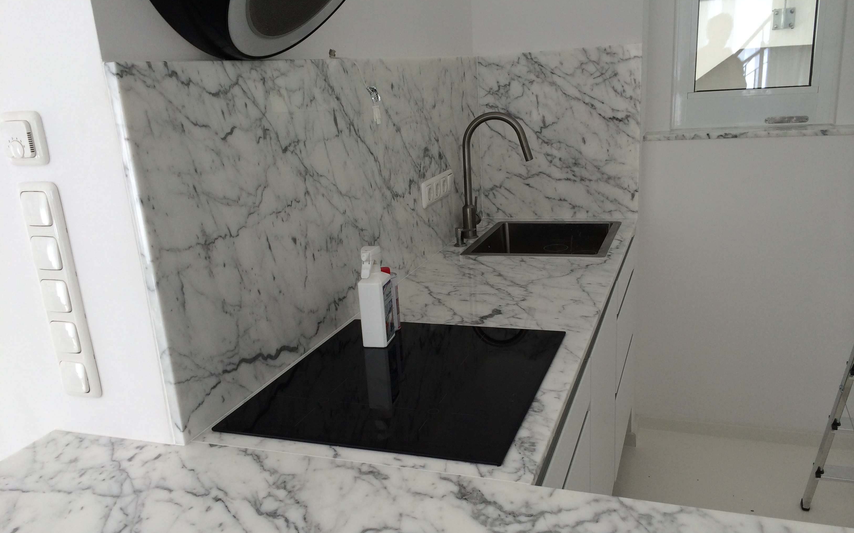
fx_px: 745
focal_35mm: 32
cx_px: 429
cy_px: 315
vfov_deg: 39.3
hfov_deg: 59.7
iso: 50
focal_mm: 4.12
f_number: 2.2
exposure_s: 1/120
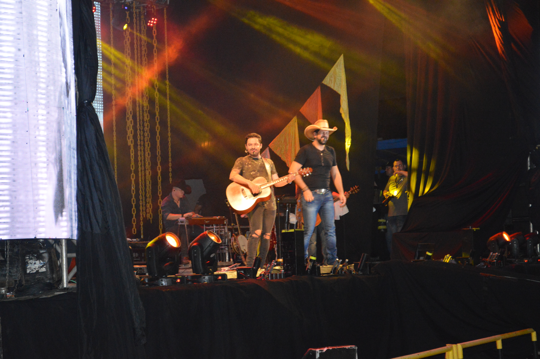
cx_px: 270
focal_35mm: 82
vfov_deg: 16.5
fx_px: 1236
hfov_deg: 24.6
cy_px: 180
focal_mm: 55
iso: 3200
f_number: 5.6
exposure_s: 1/60
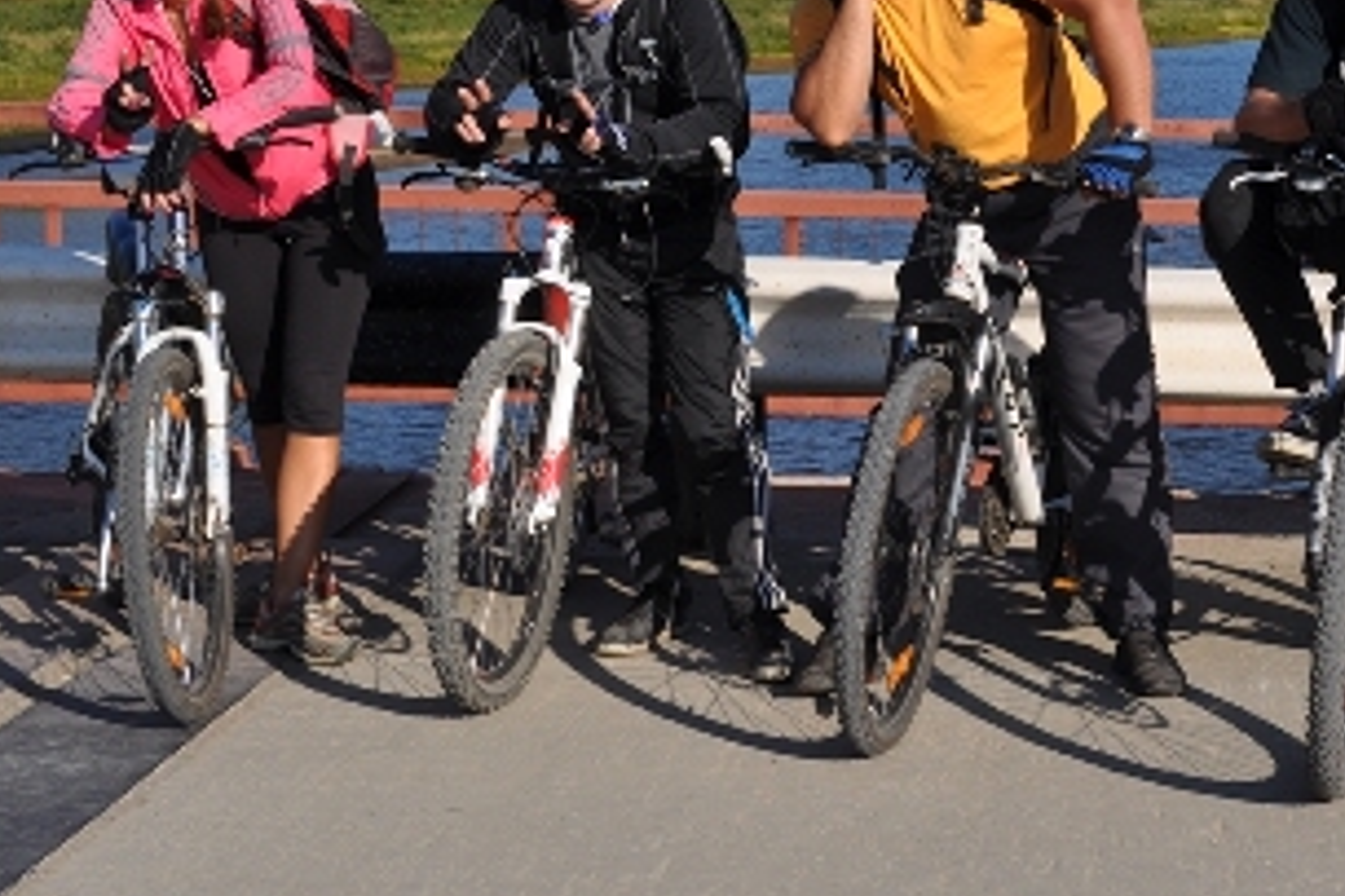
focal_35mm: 79
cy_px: 190
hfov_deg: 25.5
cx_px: 930
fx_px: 2950
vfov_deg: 17.1
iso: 200
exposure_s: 1/500
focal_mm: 30
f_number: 11
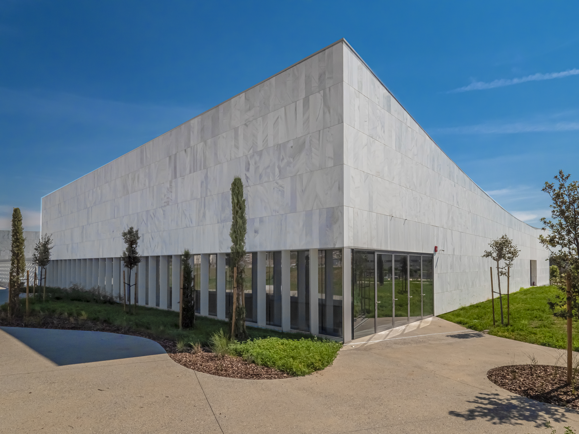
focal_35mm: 18
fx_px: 301
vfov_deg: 71.6
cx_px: 290
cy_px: 217
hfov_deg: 87.8
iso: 800
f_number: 9
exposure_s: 1/2500
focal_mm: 9
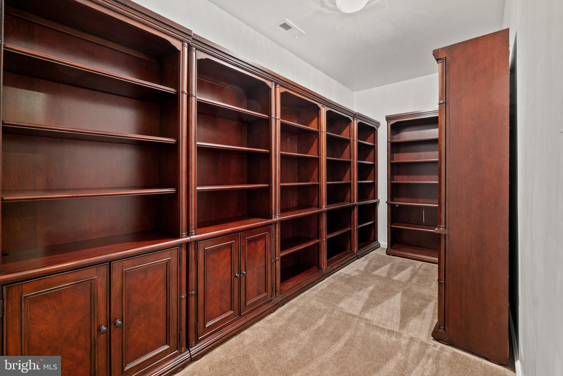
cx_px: 282
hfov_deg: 100.4
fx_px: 235
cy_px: 188
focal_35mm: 15
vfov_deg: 77.3
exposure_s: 30
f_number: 8
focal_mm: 10
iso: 100
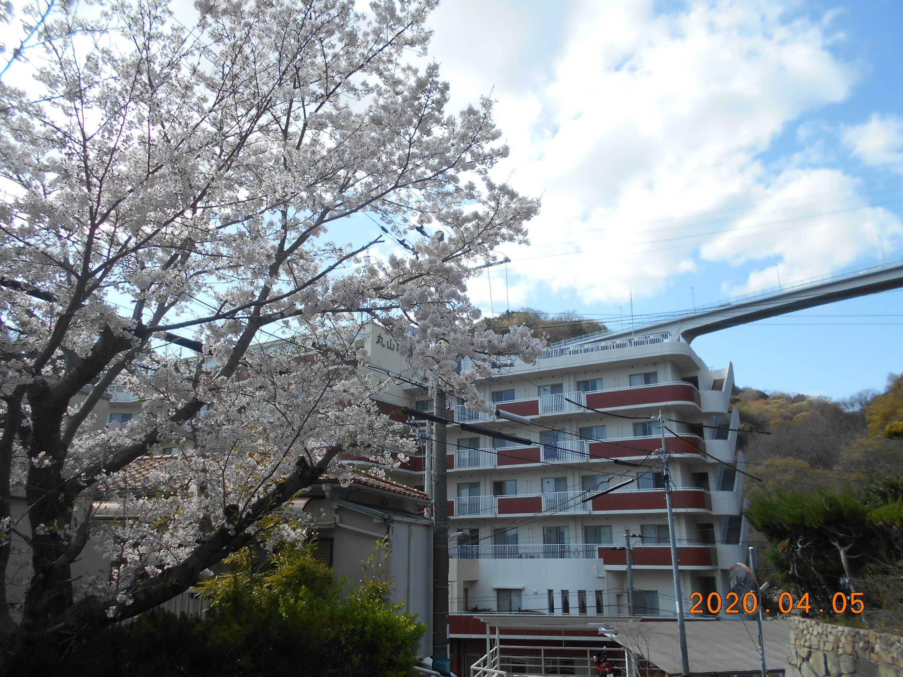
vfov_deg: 53.1
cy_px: 338
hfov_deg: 67.3
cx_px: 452
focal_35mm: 26
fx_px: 678
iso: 80
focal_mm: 4.6
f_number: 3.2
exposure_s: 1/800
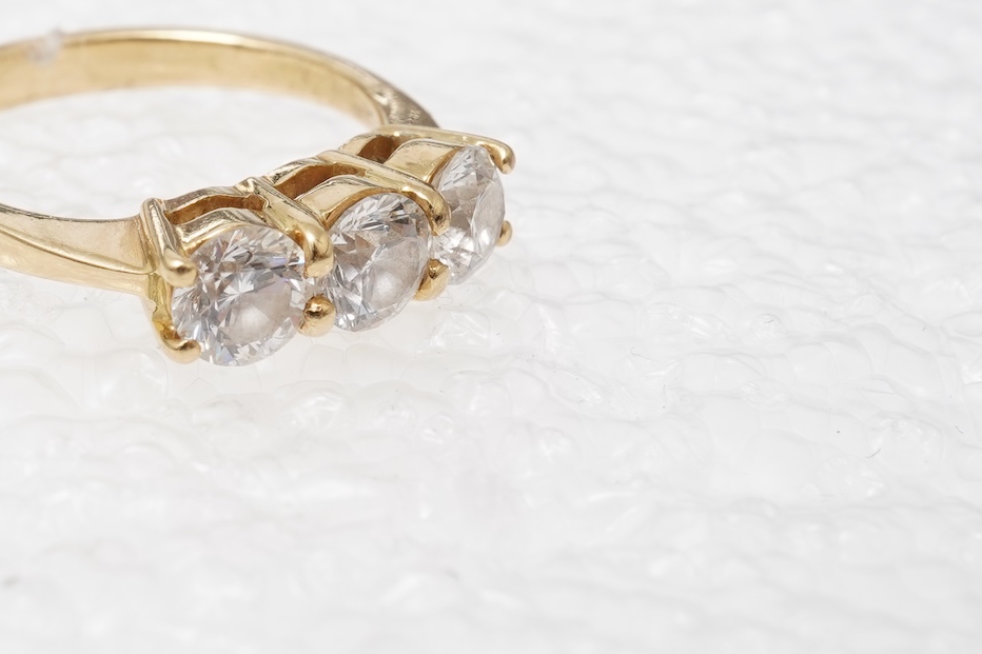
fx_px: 2591
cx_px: 224
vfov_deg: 14.4
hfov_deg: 21.3
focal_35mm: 95
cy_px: 271
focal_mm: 30
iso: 320
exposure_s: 1/125
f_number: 22
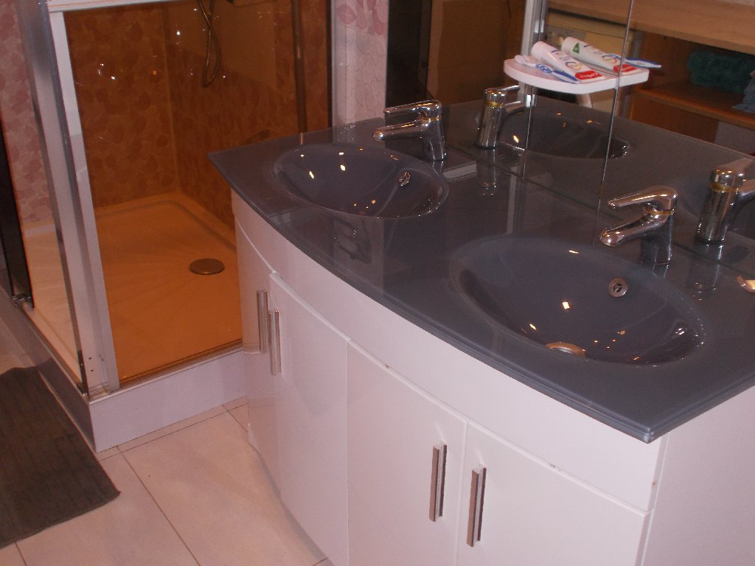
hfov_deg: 47.9
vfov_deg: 36.8
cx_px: 378
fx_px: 851
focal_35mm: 39
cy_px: 283
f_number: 3.9
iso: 200
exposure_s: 1/30
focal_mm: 6.9
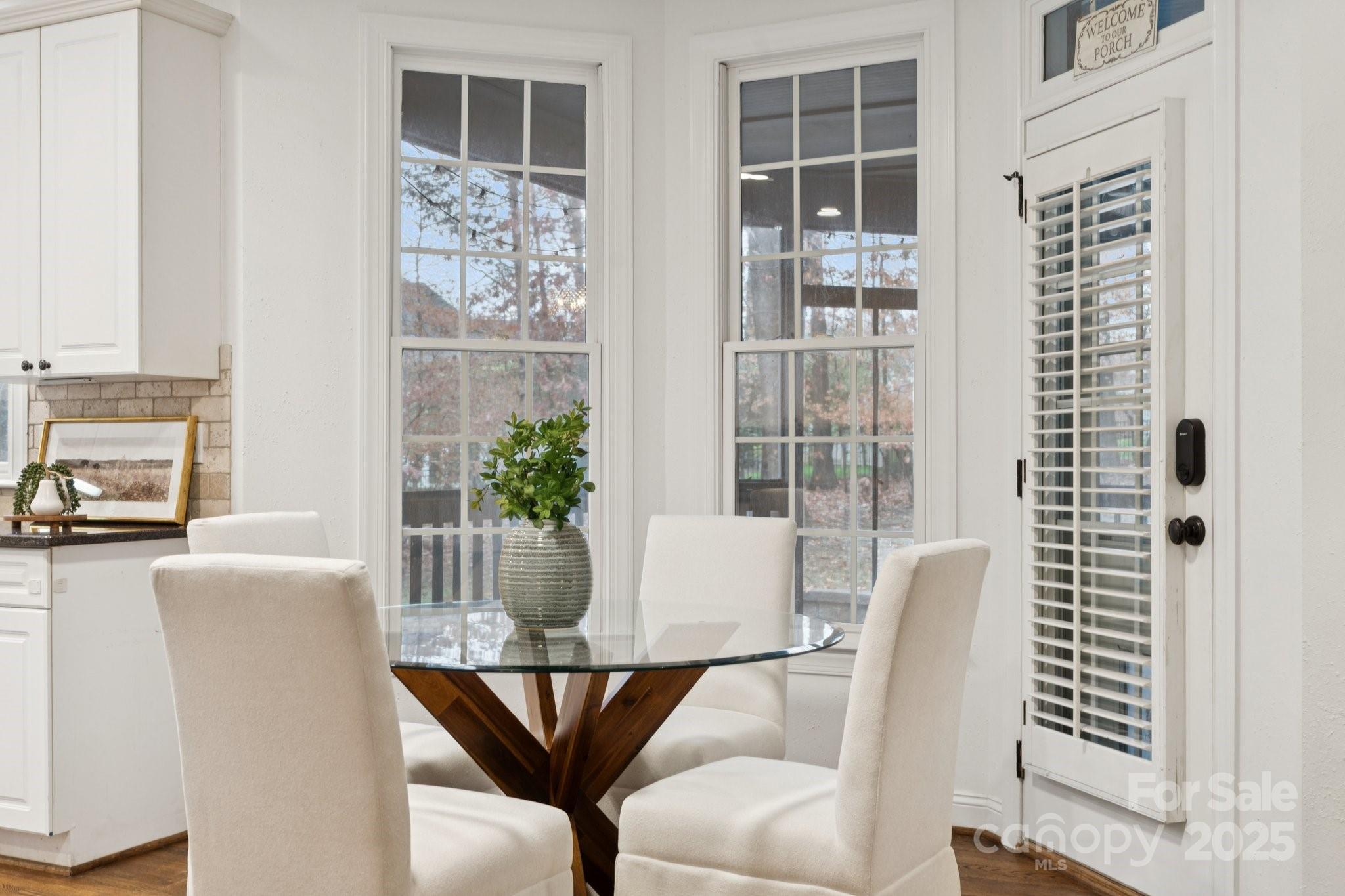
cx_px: 672
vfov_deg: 36.9
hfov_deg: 53.1
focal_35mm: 36
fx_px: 1345
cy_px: 448
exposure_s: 1/4
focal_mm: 36
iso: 160
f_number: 7.1
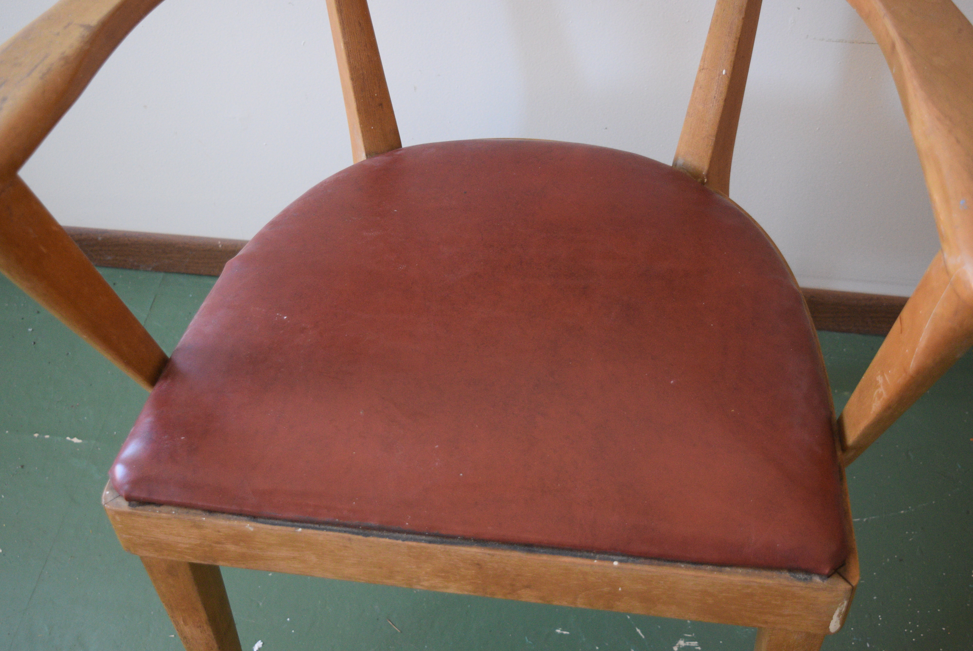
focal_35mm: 46
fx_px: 1258
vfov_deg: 29.0
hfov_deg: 42.3
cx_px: 486
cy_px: 326
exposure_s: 1/60
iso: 2200
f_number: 4.2
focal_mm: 31
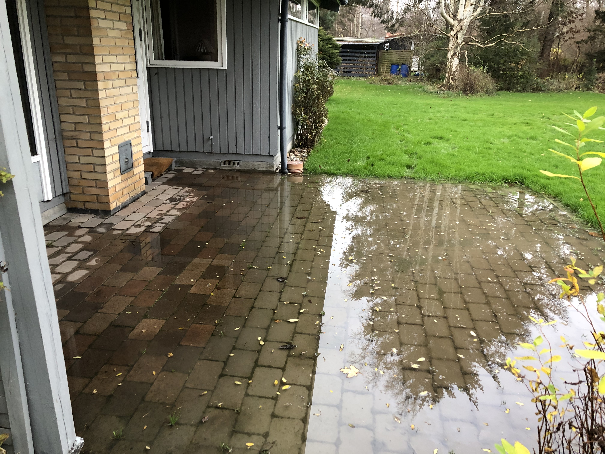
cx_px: 302
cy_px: 227
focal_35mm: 28
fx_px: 489
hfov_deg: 63.4
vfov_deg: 49.7
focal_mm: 3.99
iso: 64
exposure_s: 1/15
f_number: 1.8
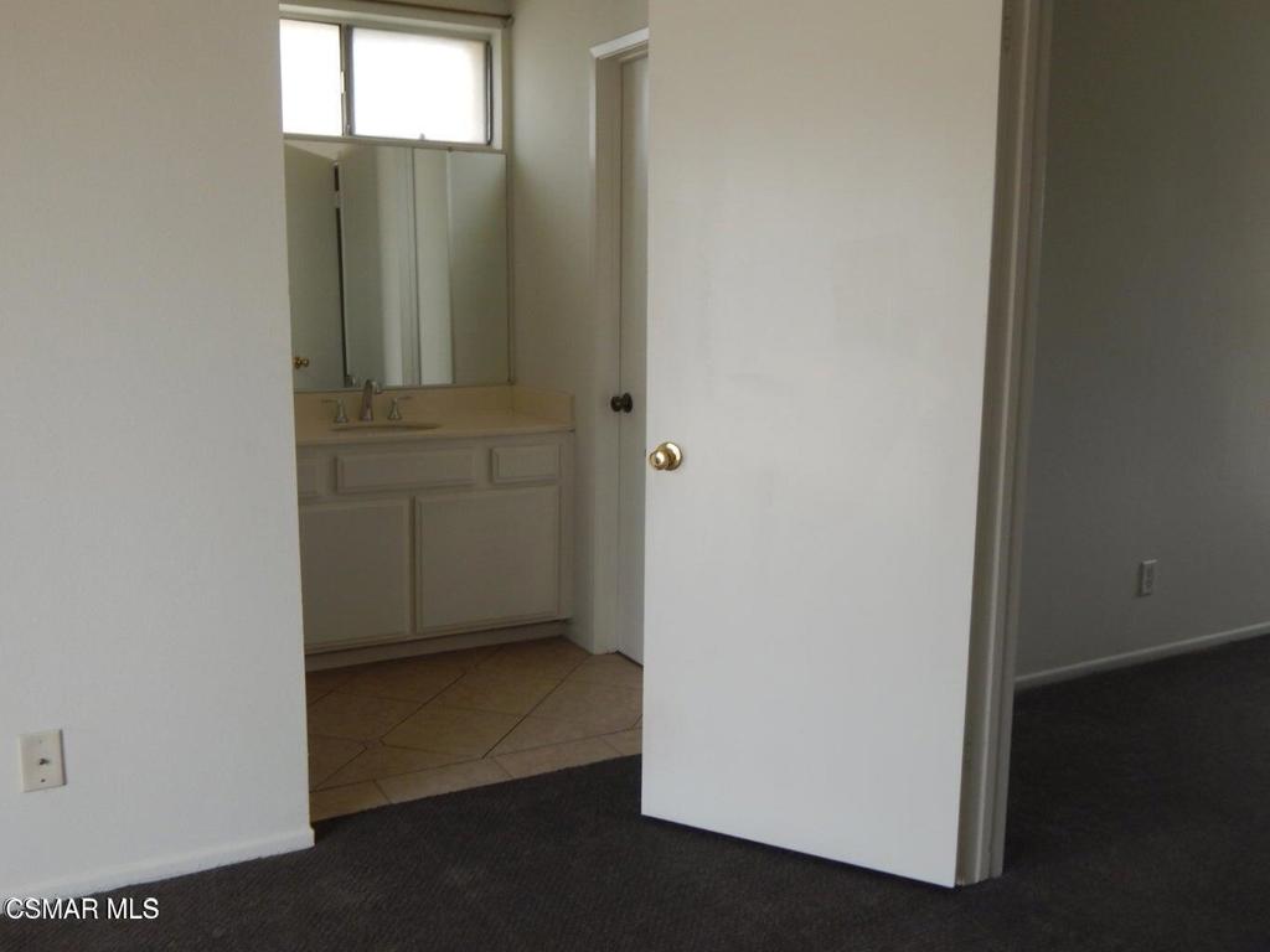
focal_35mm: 31
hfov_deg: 58.4
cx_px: 635
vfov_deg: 45.4
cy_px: 476
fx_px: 1137
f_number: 3.2
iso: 125
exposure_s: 1/80
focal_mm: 5.6
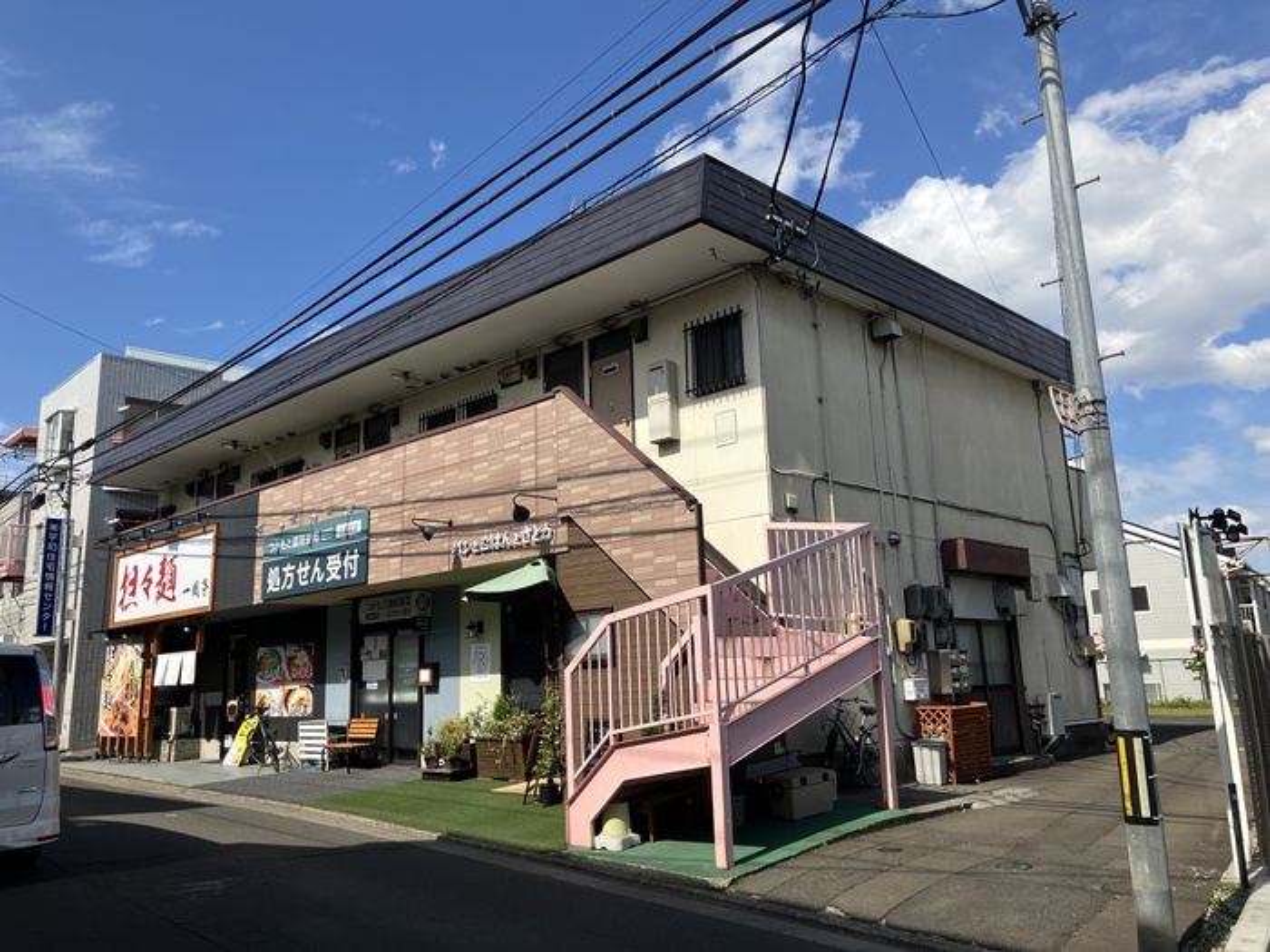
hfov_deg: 63.4
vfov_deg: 49.7
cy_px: 476
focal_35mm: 28
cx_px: 635
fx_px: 1027
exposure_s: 1/2114
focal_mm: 3.99
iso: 32
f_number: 1.8
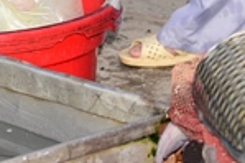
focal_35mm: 166
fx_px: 1128
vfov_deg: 7.9
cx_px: -145
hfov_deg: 11.7
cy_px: -173
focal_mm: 38
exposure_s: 1/60
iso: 250
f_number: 5
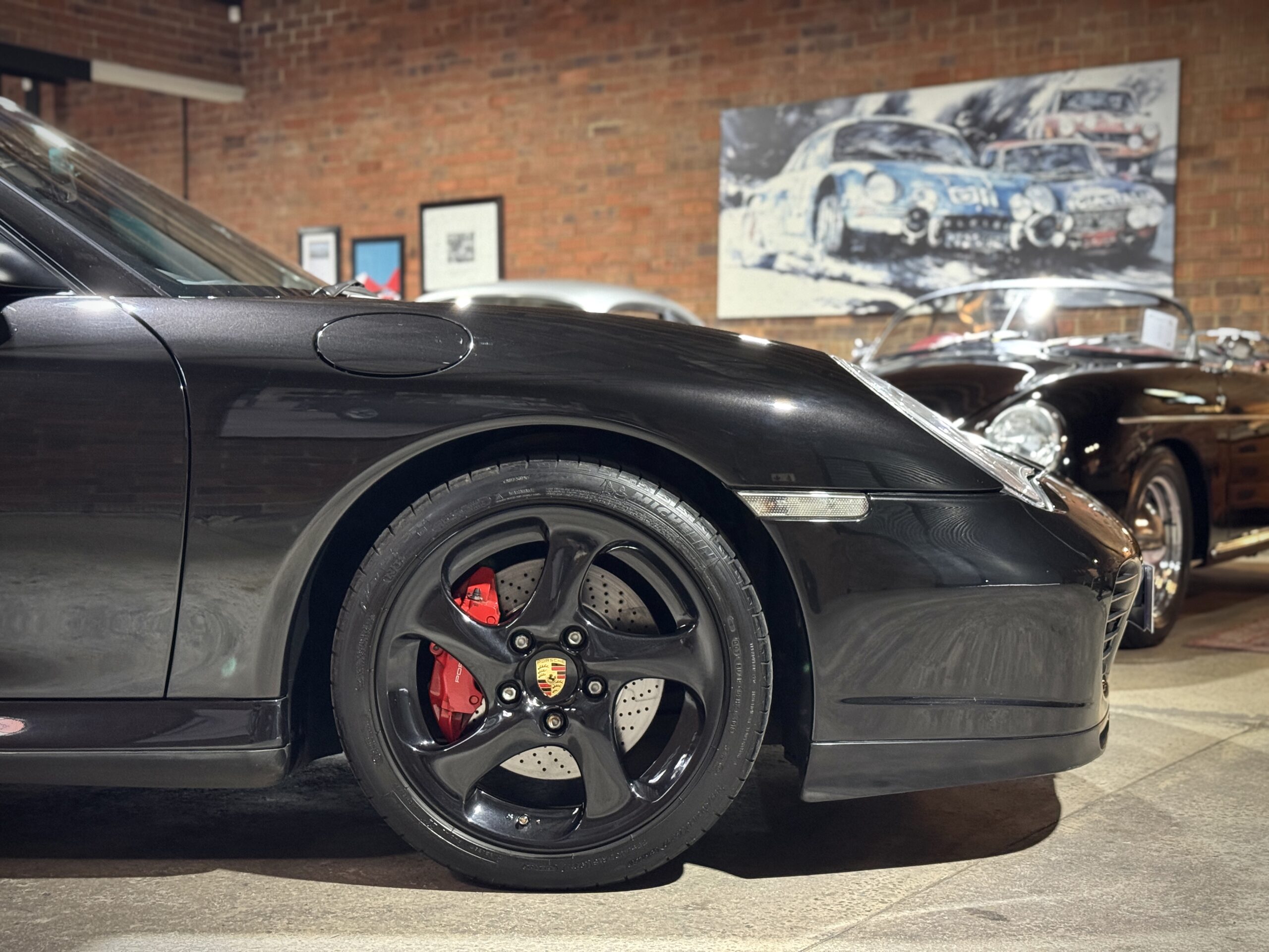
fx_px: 1760
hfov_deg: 39.7
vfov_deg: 30.3
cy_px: 476
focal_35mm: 48
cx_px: 634
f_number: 1.78
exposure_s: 1/25
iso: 500
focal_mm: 6.76
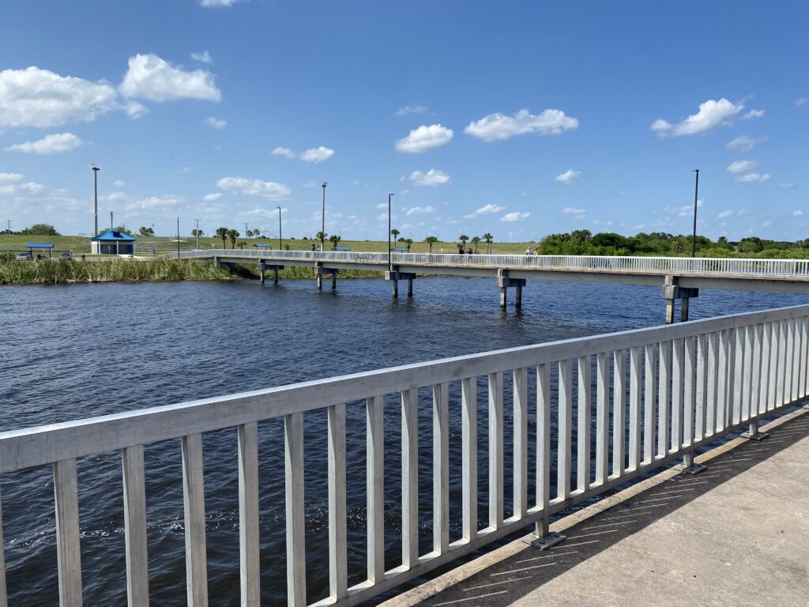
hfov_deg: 67.3
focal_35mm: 26
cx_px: 404
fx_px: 608
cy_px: 304
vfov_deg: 53.1
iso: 32
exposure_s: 1/3731
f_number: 1.8
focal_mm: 4.25
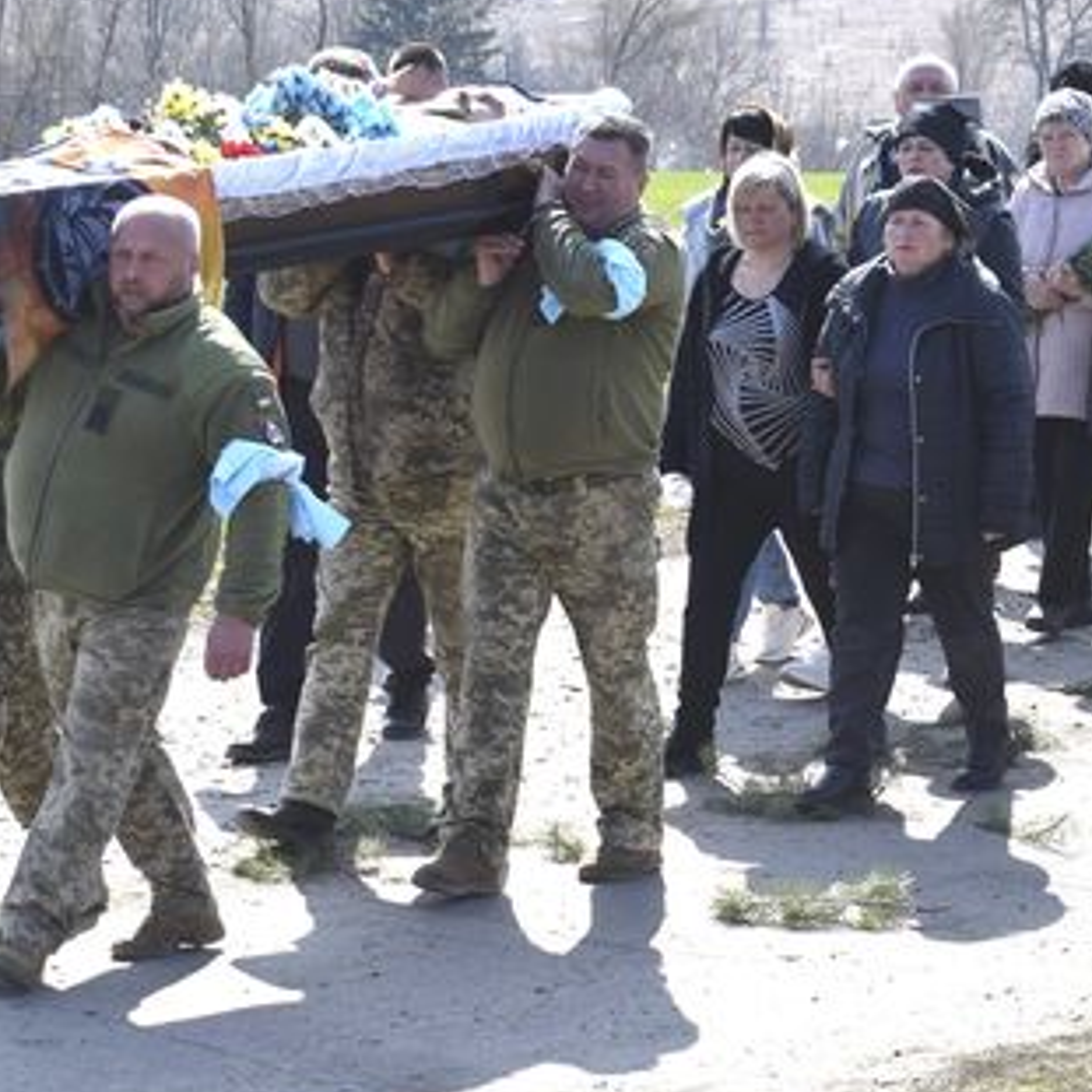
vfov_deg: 10.3
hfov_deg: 10.3
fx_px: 6033
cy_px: 542
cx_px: 808
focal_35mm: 169
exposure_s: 1/320
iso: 200
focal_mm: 55
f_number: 9
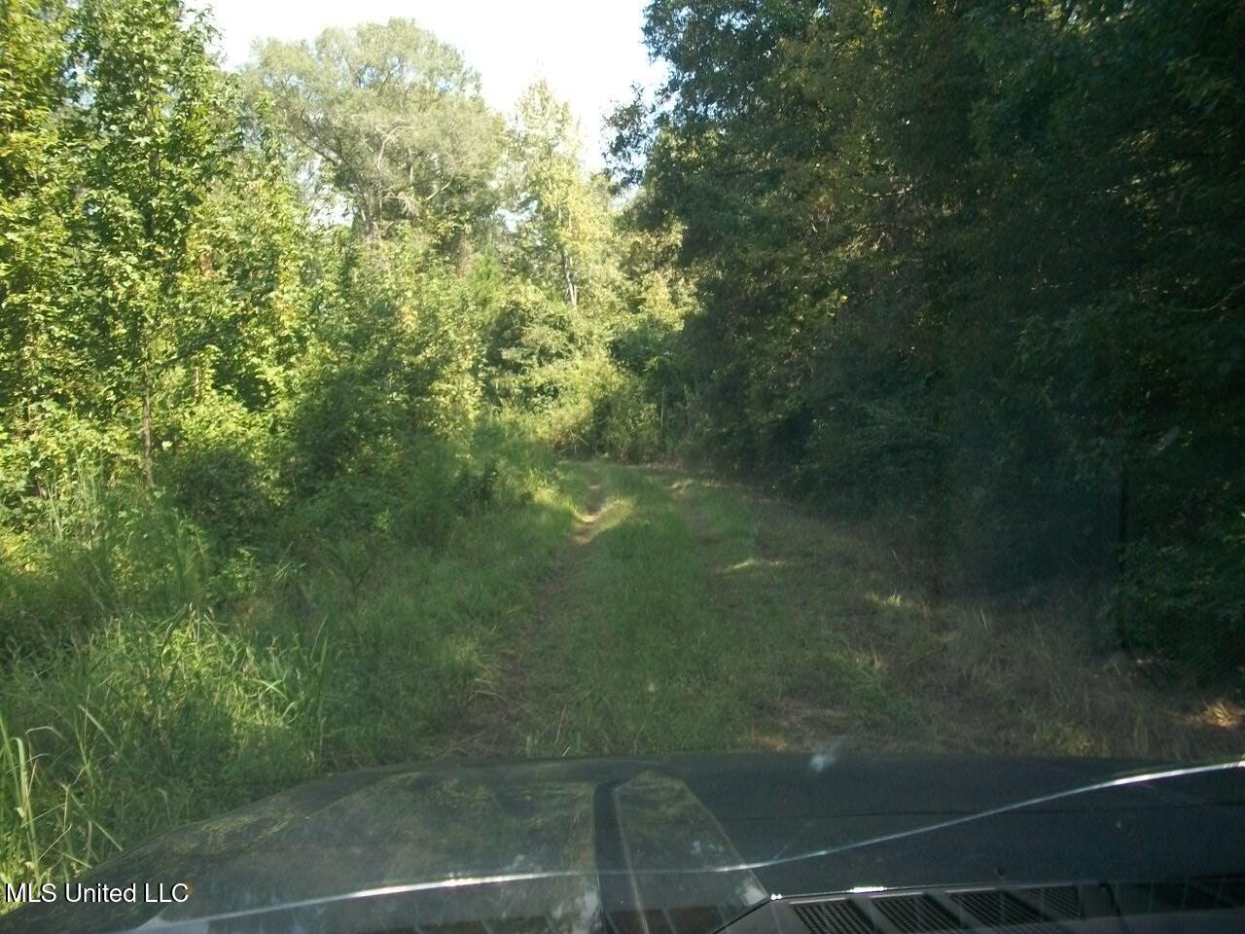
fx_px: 1151
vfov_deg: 44.2
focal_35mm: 32
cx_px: 622
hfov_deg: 56.8
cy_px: 467
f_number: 2.9
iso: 80
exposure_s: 1/200
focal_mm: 5.7
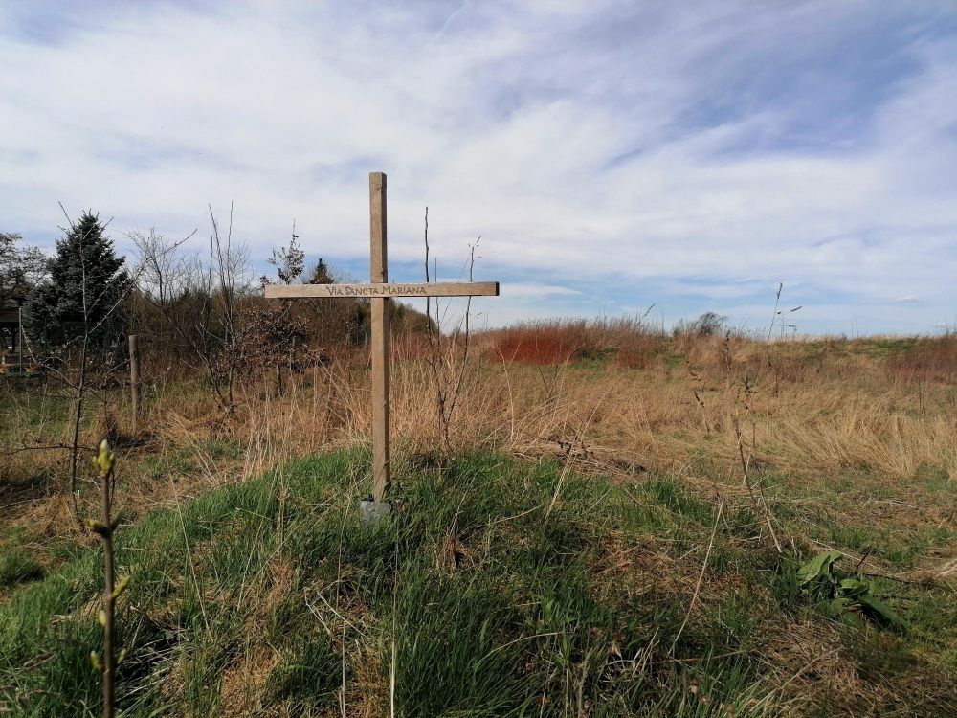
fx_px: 746
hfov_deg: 65.3
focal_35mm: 27
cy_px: 359
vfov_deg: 51.4
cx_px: 478
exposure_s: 1/2033
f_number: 1.8
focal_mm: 4.75
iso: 50
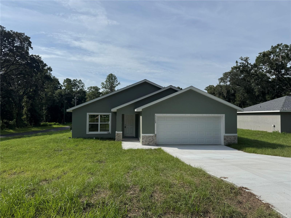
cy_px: 109
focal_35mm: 24
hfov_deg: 71.6
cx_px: 146
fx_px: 202
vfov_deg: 56.8
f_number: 1.78
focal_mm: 6.76
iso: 80
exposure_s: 1/7937
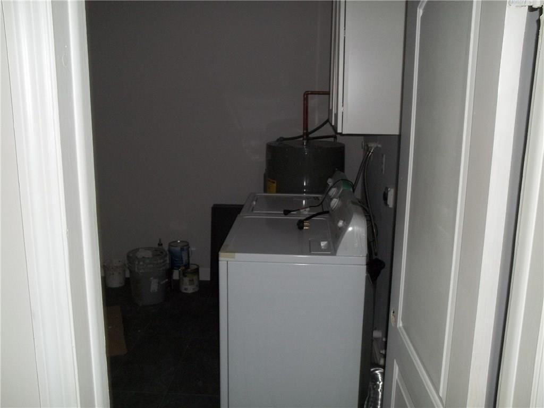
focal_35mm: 33
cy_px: 204
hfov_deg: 55.4
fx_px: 519
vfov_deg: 42.9
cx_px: 272
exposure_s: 1/30
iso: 160
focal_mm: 5.9
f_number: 3.3
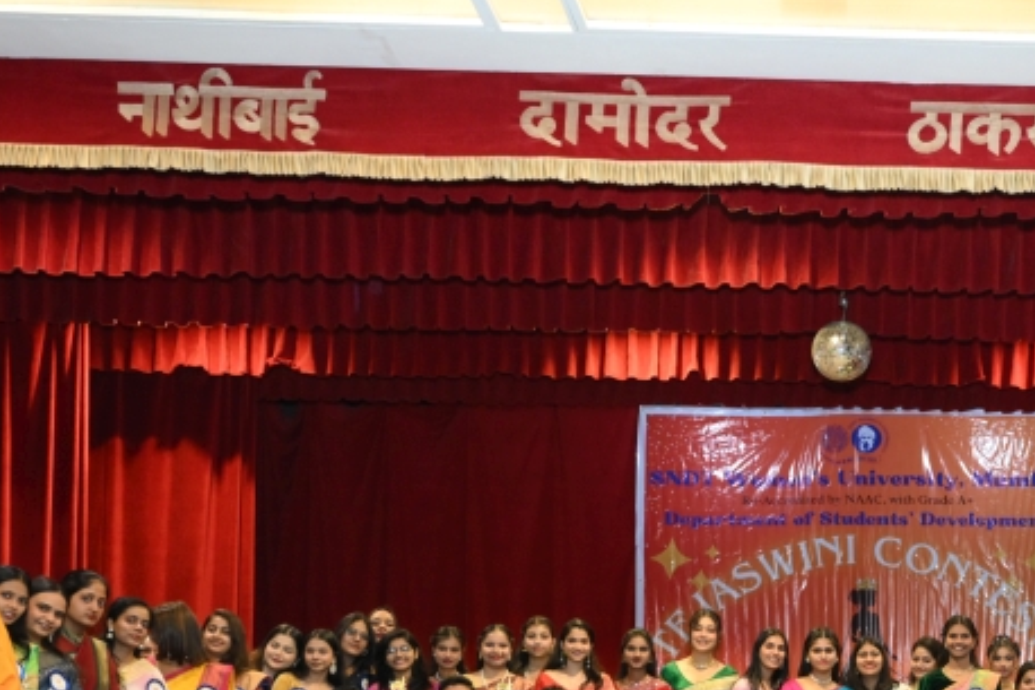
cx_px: 903
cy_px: 731
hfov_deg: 32.5
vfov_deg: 21.9
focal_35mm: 59
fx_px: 1696
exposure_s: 1/160
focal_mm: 24
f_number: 5
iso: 2500
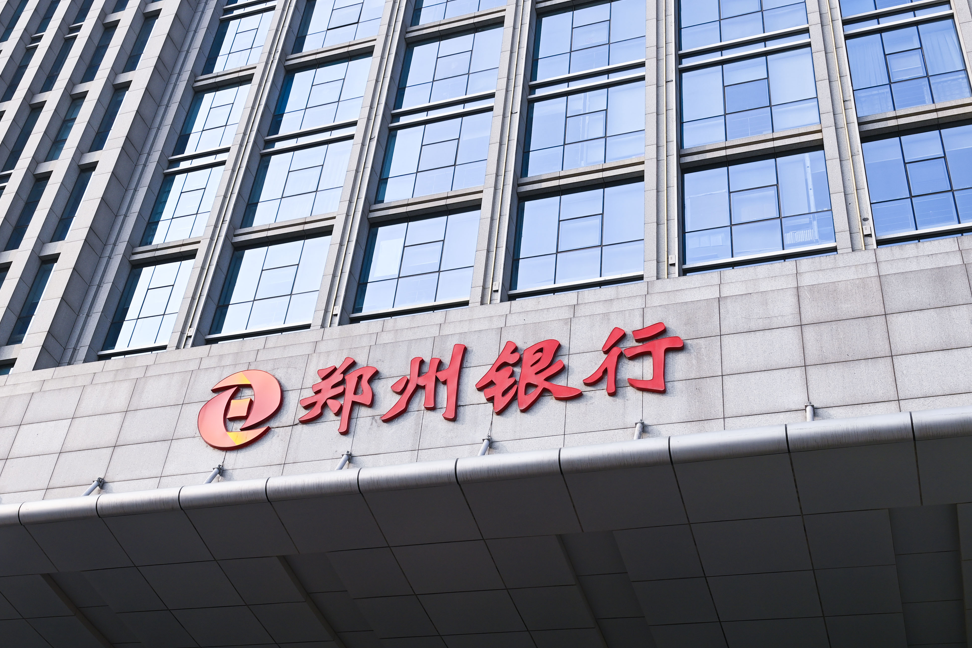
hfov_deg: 42.7
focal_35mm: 46
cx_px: 432
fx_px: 1242
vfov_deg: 29.2
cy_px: 344
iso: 250
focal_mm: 32
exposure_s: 1/400
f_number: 8
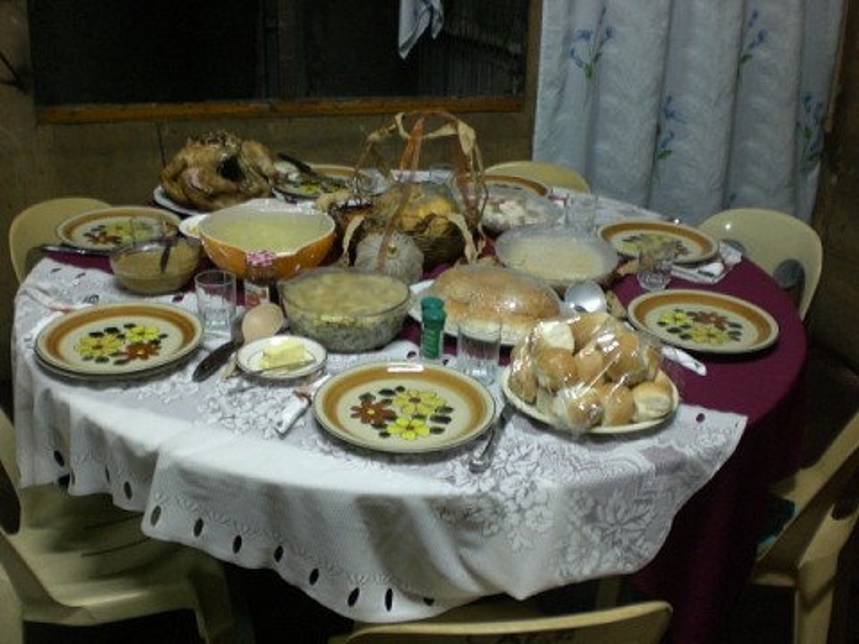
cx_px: 430
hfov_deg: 49.0
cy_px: 322
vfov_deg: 37.7
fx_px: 943
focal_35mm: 38
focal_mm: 6.3
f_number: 3.1
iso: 200
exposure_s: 1/4
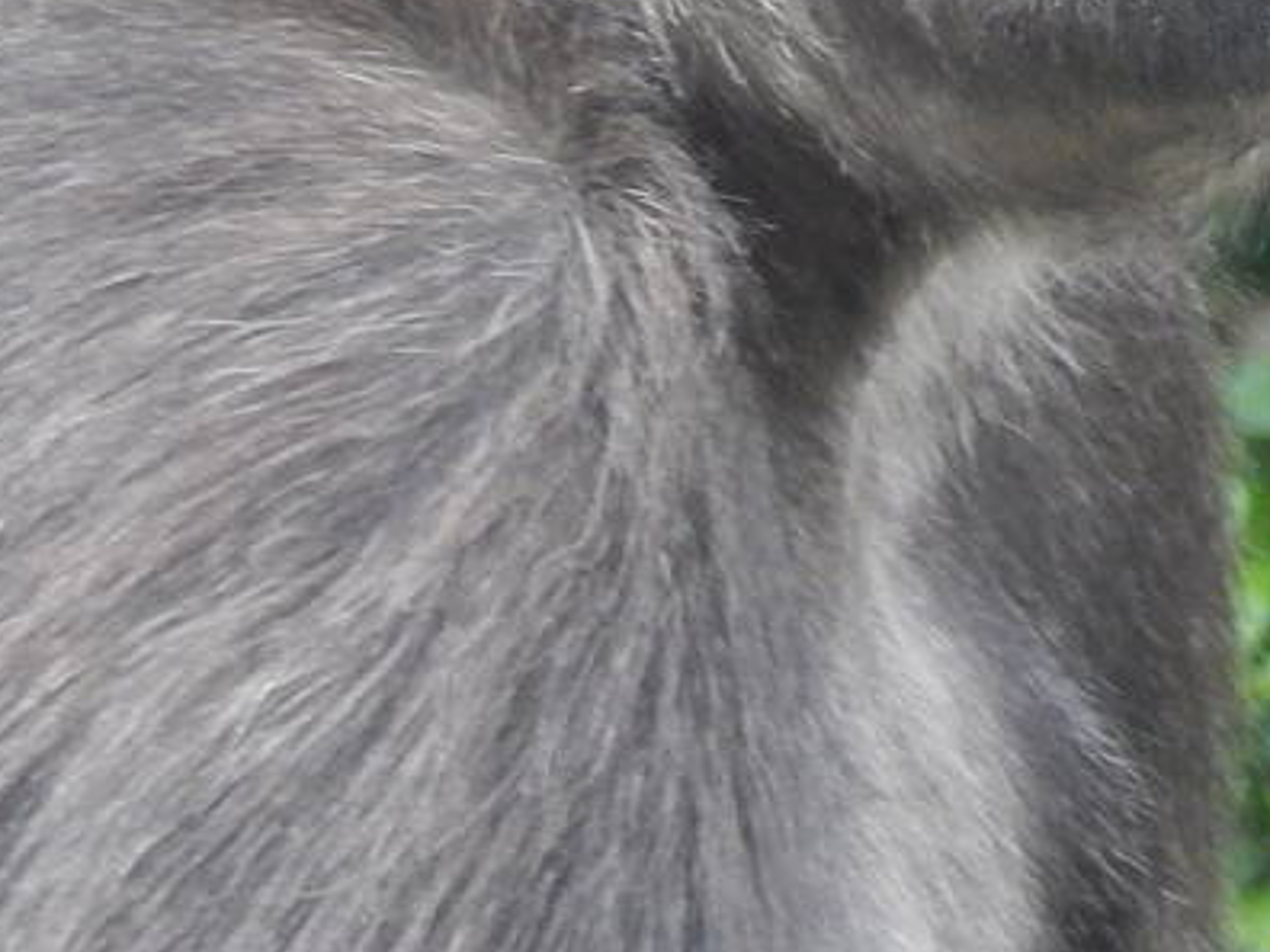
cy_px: 160
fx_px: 63727
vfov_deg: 0.9
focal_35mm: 1737
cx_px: 747
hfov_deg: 1.1
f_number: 5.7
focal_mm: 76.4
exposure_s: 1/100
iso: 400
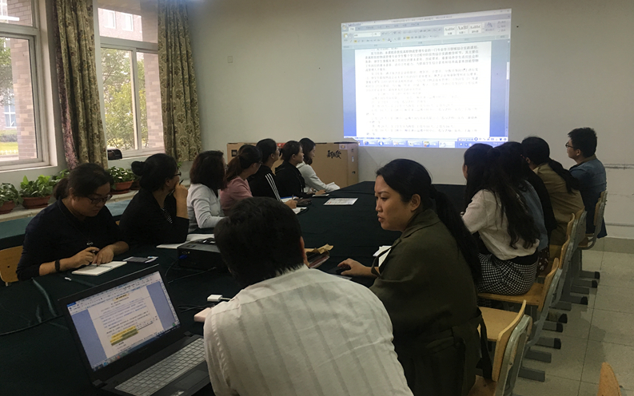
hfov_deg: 61.2
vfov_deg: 40.5
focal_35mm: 31
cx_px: 315
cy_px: 164
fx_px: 536
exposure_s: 1/33
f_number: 2.2
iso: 64
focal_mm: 4.15
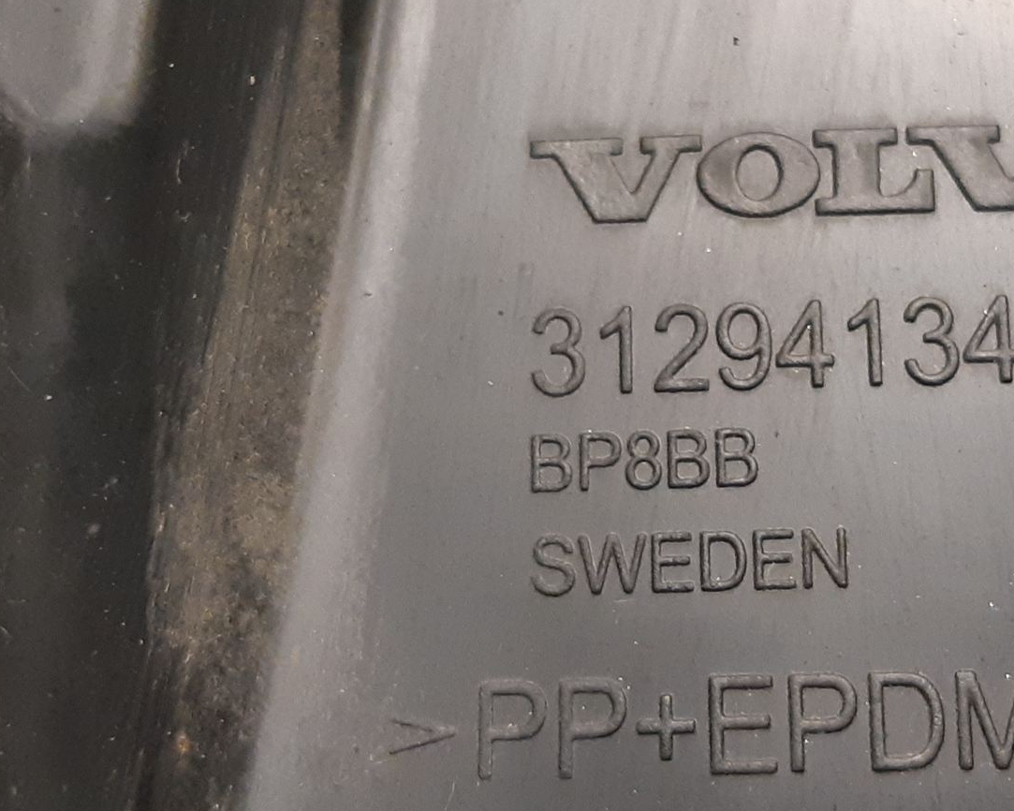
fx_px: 1440
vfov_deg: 31.4
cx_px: 695
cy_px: 336
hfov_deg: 38.3
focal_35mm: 48
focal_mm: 3.93
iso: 250
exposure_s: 1/50
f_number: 1.7
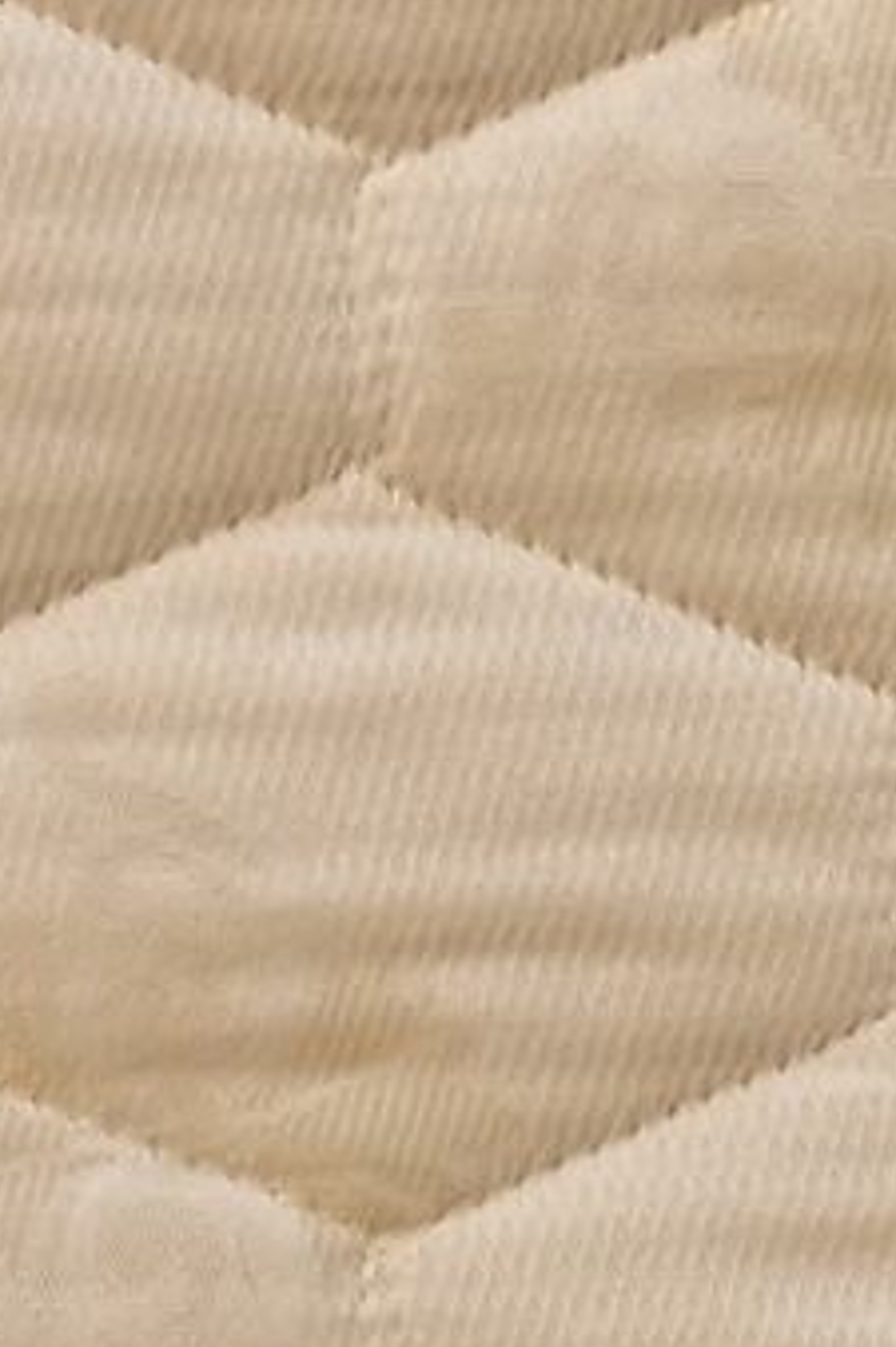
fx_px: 22010
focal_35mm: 589
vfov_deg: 3.5
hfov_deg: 2.3
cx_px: -1430
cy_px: -1726
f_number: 4
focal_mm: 55
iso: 200
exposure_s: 1/140
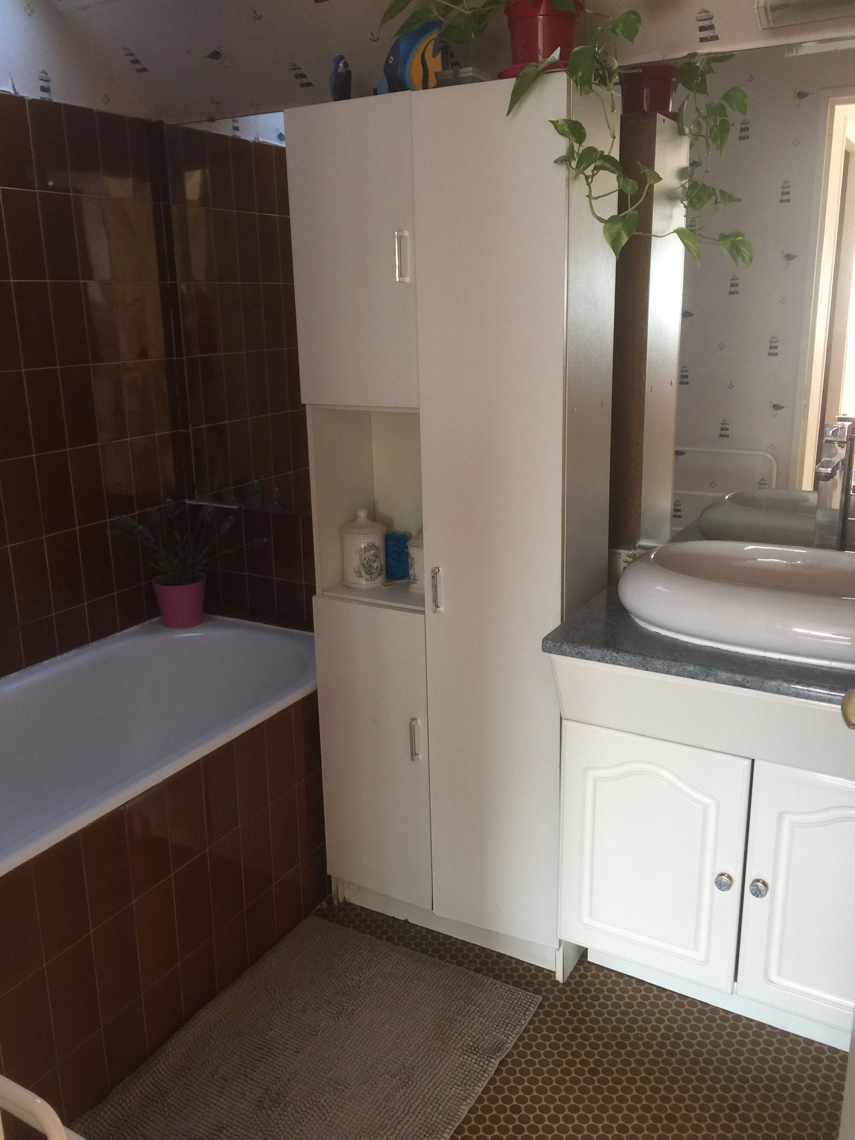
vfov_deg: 61.7
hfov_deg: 48.2
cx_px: 428
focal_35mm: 29
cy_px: 570
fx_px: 955
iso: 40
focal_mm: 4.15
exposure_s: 1/17
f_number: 2.2
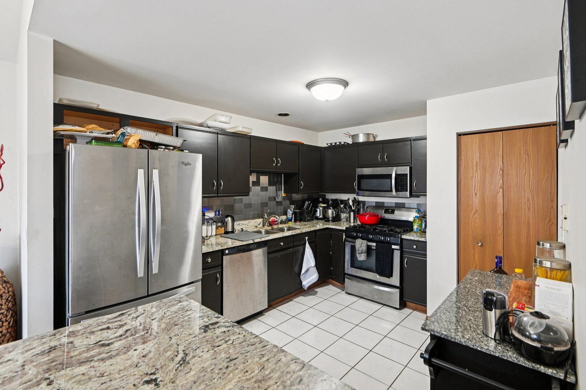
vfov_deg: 73.7
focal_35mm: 16
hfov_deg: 96.7
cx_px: 293
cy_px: 195
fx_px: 260
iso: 400
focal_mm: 16
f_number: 13
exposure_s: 1/2
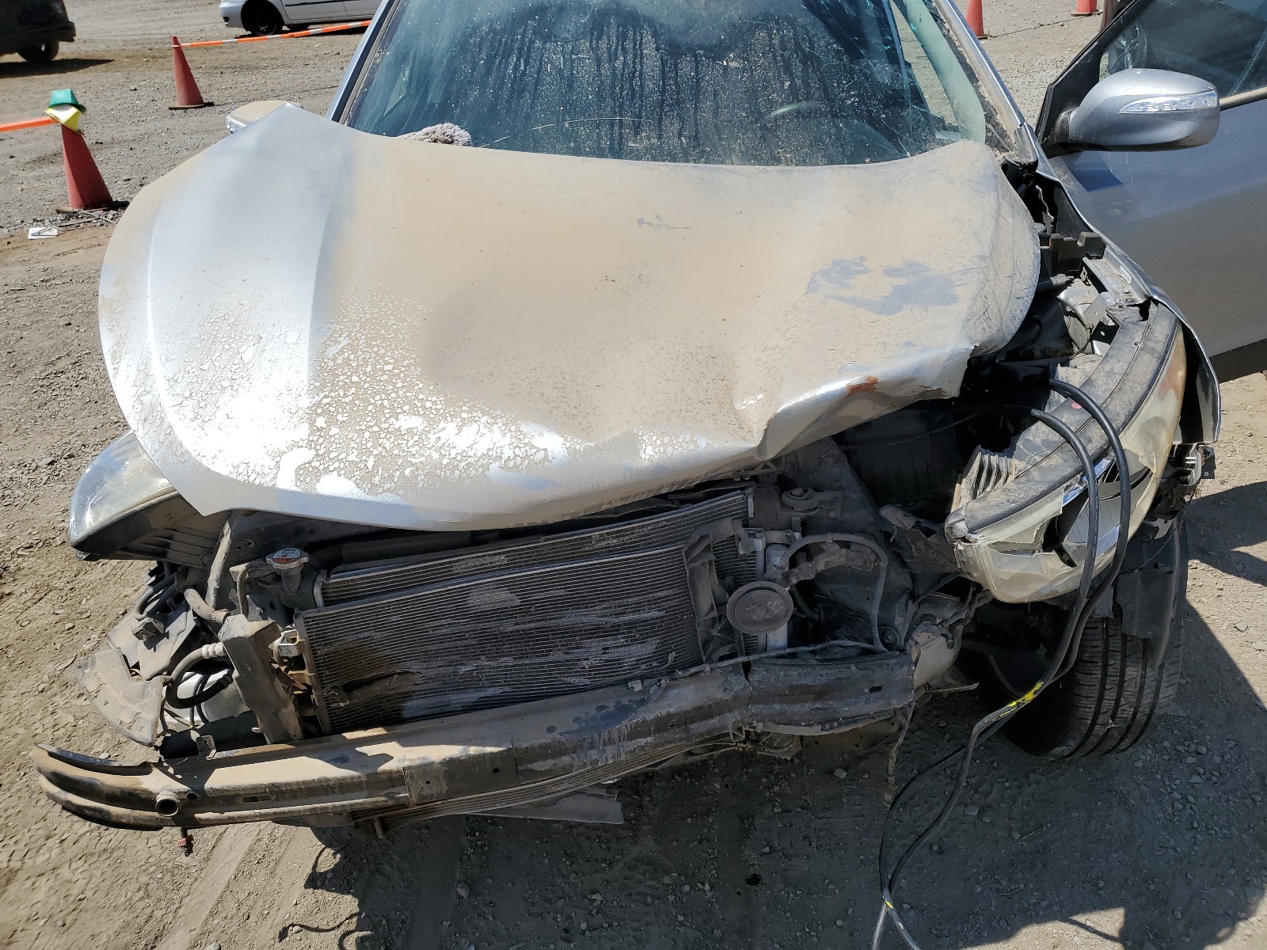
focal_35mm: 26
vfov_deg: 53.1
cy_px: 475
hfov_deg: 67.3
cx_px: 634
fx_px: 952
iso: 50
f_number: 1.5
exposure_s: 1/5000
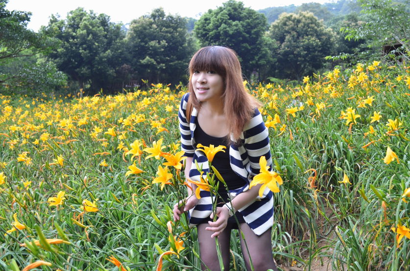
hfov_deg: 49.6
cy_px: 136
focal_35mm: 39
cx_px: 205
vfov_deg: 34.0
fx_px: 443
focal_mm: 26
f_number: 5.6
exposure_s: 1/80
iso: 200
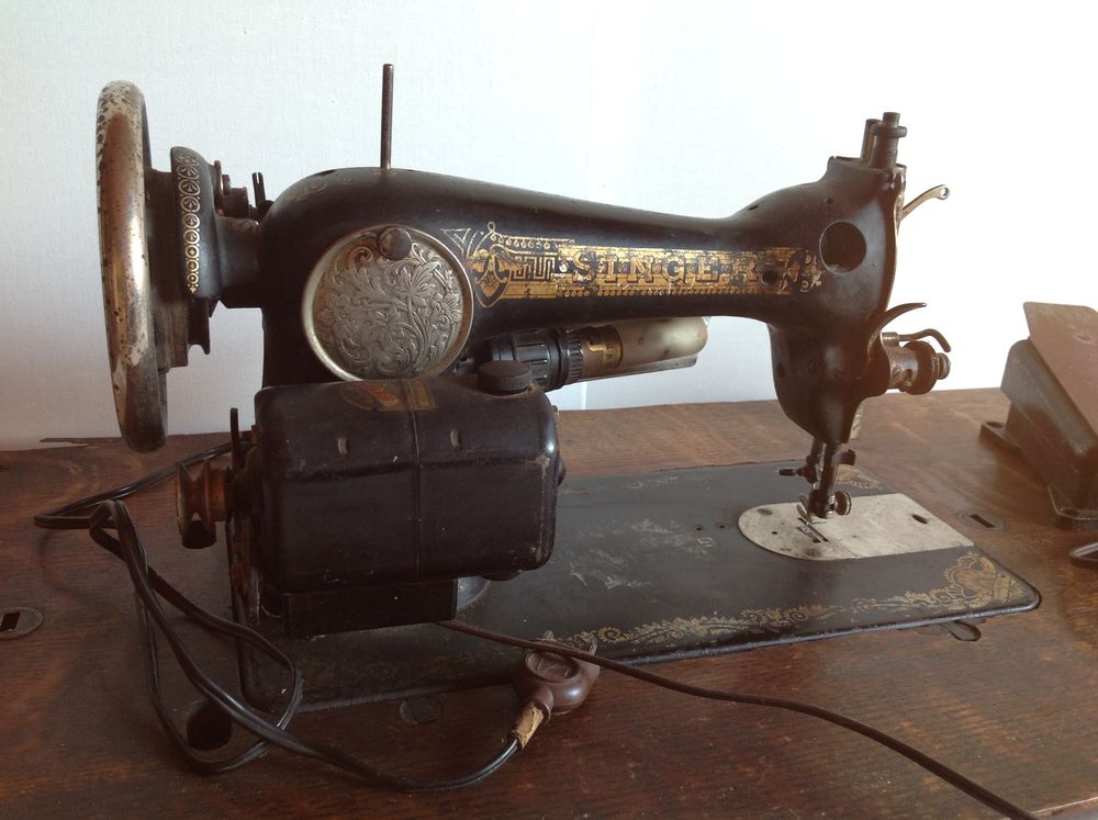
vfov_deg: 40.6
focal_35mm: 35
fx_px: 1109
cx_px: 549
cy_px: 410
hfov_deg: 52.7
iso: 50
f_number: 2.4
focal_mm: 4.28
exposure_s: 1/17
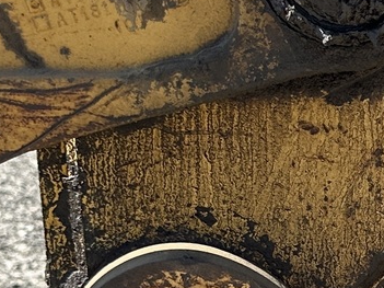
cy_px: 443
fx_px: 1530
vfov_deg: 10.4
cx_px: 688
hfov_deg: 13.0
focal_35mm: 138
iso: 80
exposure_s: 1/1812
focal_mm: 6.86
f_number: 1.78
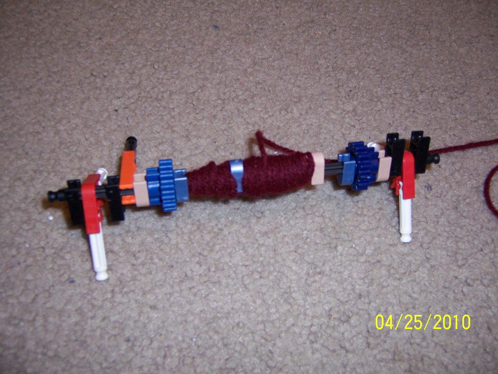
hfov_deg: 55.4
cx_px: 249
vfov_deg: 42.9
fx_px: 475
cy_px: 187
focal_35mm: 33
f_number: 2.8
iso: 140
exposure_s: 1/60
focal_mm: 5.5
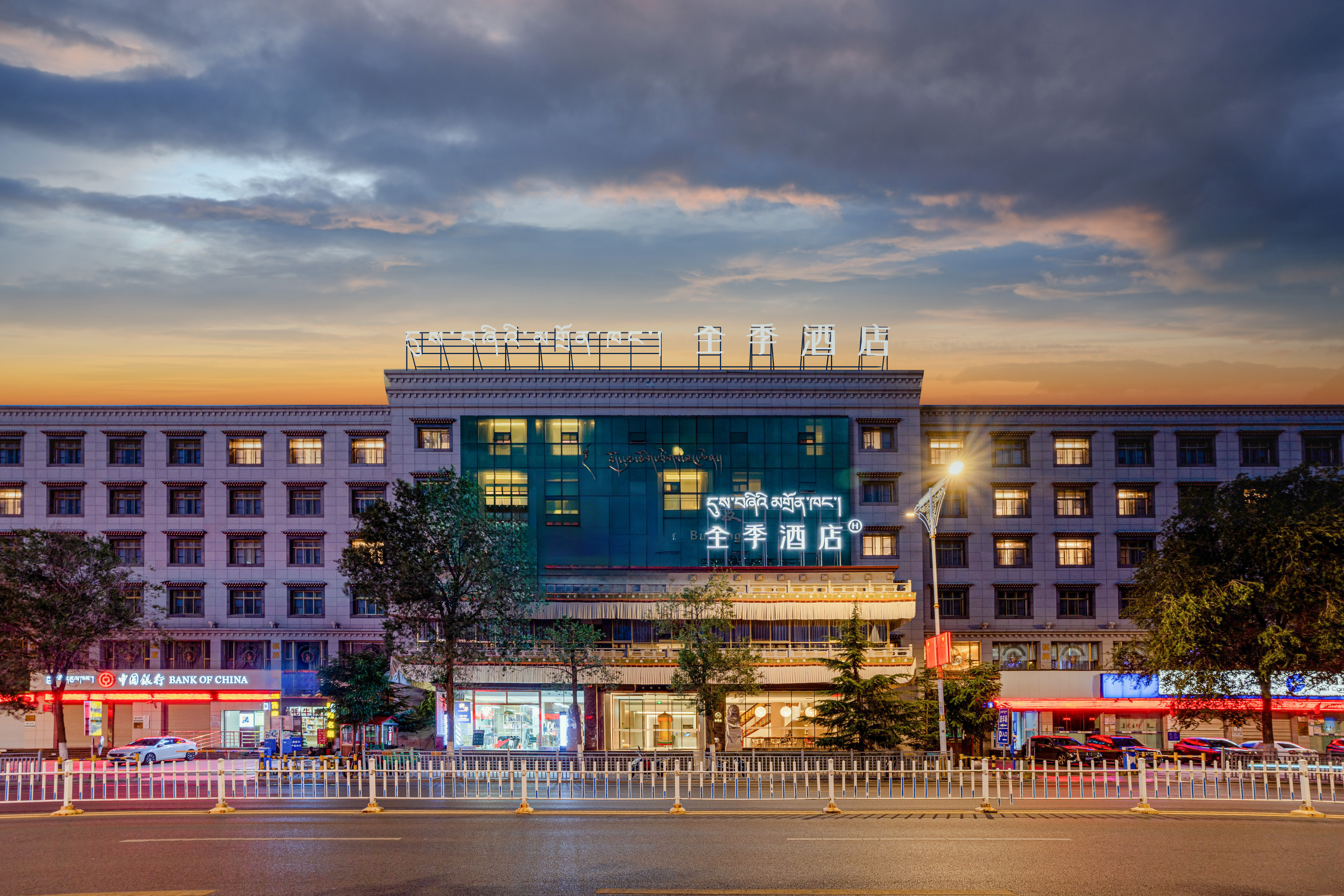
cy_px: 448
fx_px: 597
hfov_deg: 96.7
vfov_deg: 73.7
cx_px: 672
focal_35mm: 16
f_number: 8
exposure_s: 1
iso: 100
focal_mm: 16
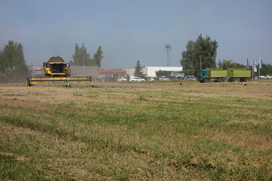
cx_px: 136
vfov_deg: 16.5
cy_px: 90
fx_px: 627
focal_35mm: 83
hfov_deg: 24.5
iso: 125
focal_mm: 30.81
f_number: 6.3
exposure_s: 1/800
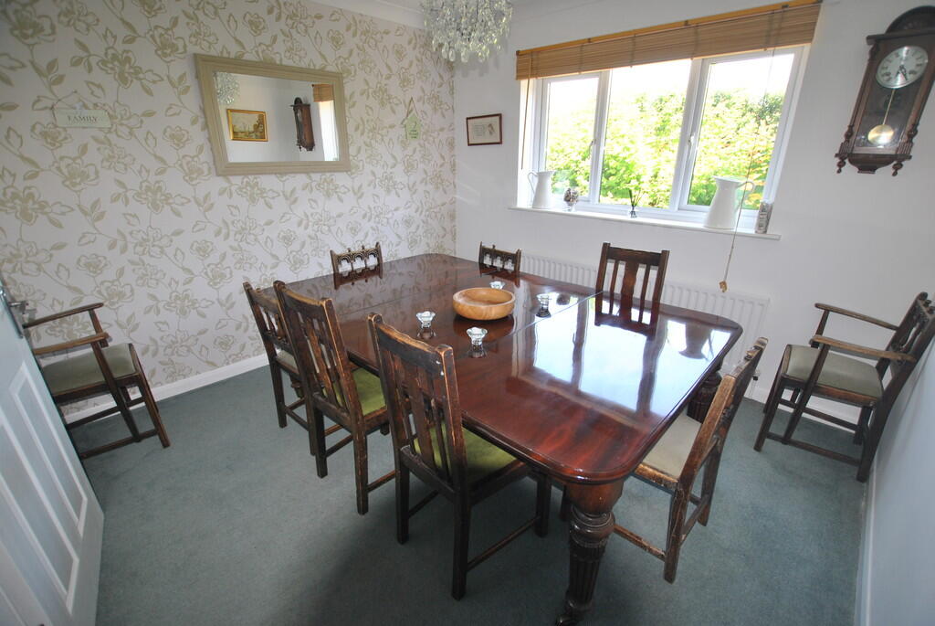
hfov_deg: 100.3
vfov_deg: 77.5
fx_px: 390
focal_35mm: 15
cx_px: 468
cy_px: 313
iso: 200
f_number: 3.5
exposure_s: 1/60
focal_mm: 10
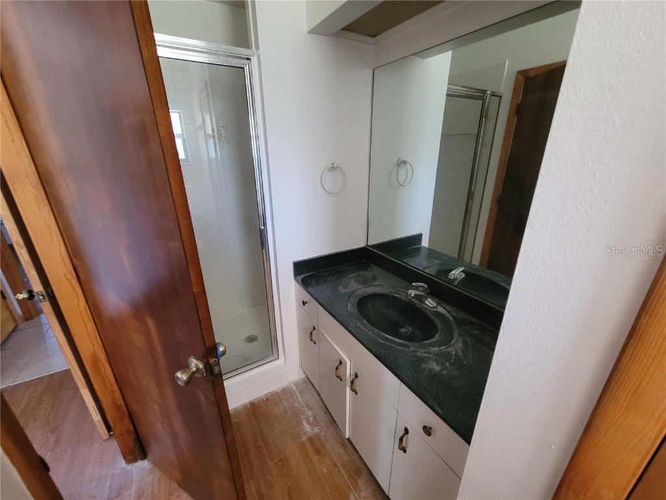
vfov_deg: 89.9
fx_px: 250
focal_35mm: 13
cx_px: 333
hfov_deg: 106.2
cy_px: 250
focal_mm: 2.2
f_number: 2.2
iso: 640
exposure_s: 1/24
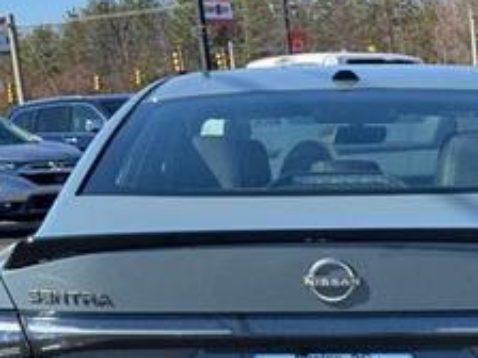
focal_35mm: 108
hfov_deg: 18.1
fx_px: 1491
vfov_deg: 13.5
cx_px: 326
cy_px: 373
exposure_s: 1/2179
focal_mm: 6.76
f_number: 1.78
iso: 64
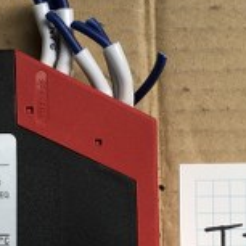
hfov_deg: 17.9
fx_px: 780
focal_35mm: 97
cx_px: 108
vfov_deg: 17.7
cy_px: 203
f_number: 1.8
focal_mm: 4
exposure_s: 1/120
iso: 32
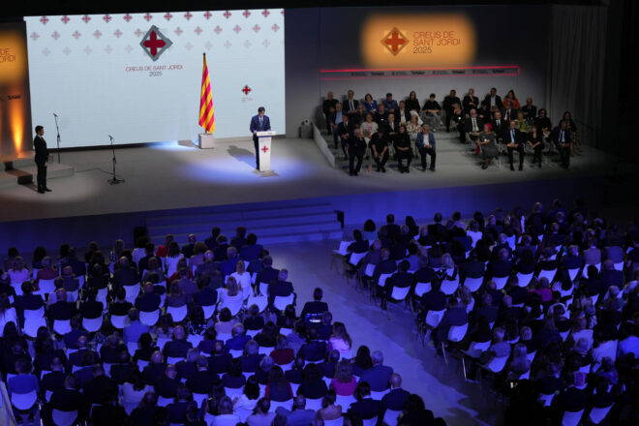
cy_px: 213
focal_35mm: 70
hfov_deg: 28.8
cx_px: 320
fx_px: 1242
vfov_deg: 19.5
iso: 640
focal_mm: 70
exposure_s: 1/200
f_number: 4
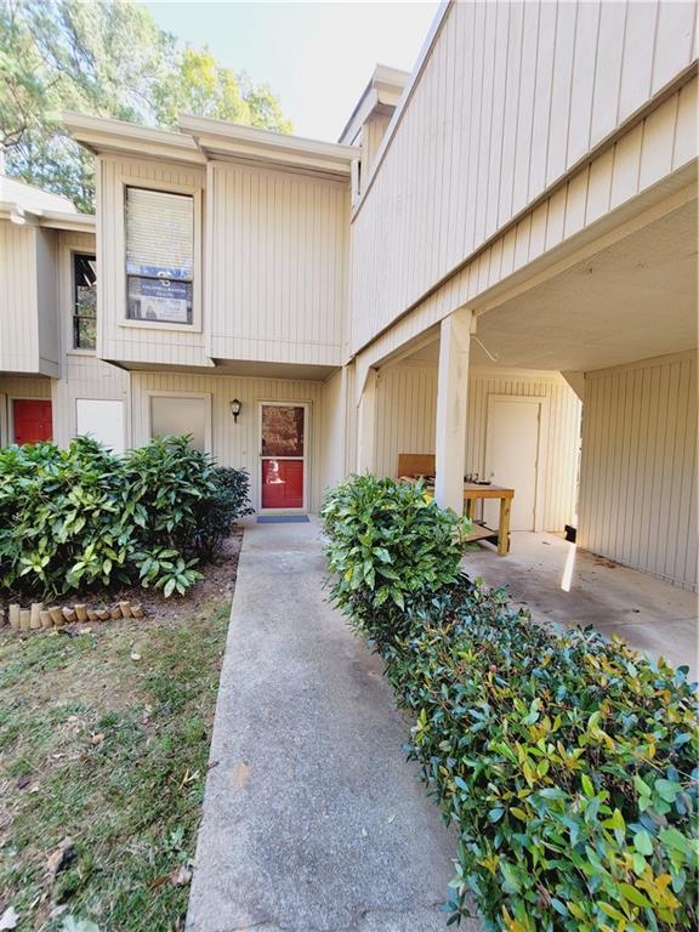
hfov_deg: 89.9
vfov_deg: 106.2
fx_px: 350
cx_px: 350
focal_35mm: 13
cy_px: 466
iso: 64
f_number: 2.2
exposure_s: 1/130
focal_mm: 2.2
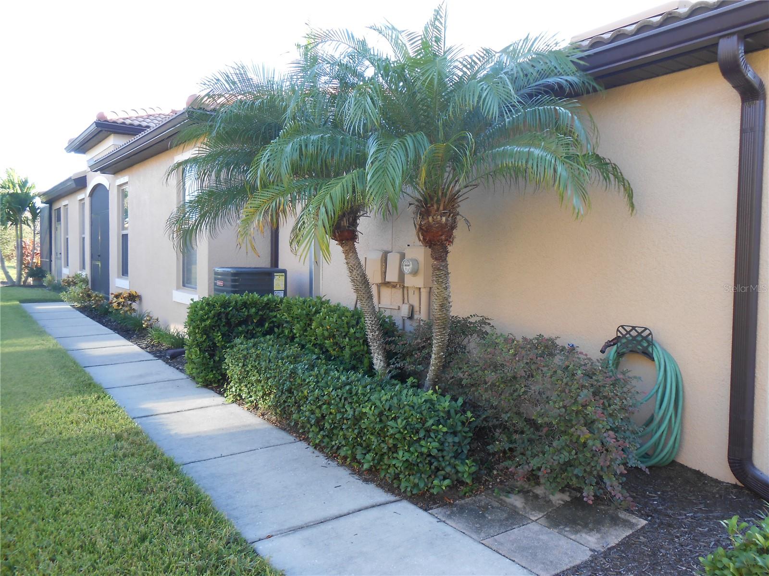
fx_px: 578
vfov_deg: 53.1
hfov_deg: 67.3
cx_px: 384
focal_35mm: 26
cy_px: 288
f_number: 3.5
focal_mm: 4.6
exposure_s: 1/50
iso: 80
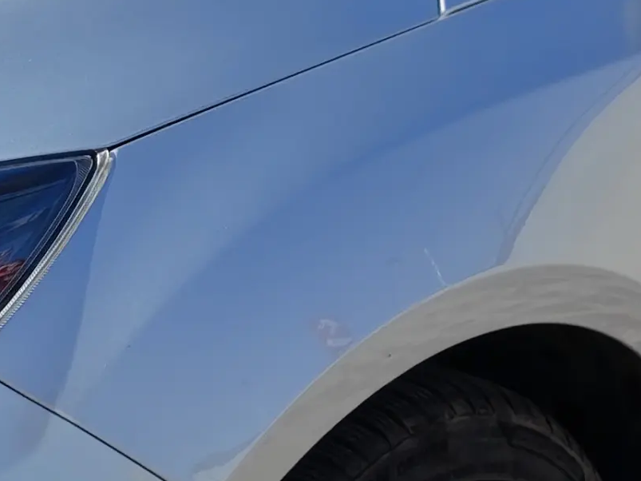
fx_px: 3629
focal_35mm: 196
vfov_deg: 7.6
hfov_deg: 9.8
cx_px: -349
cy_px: 254
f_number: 2
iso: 50
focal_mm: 8.72
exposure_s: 1/1938
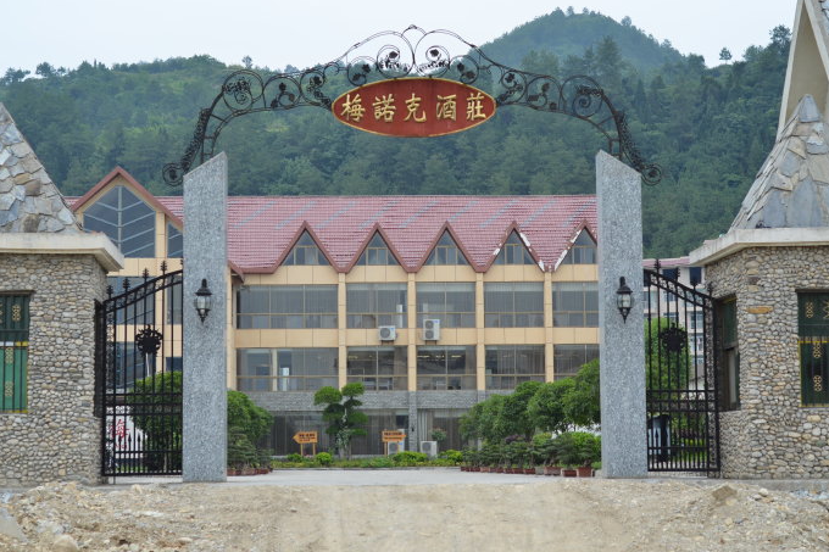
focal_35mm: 76
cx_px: 418
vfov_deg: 17.9
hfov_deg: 26.7
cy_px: 275
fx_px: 1750
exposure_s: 1/1250
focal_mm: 50
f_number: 3.5
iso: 100
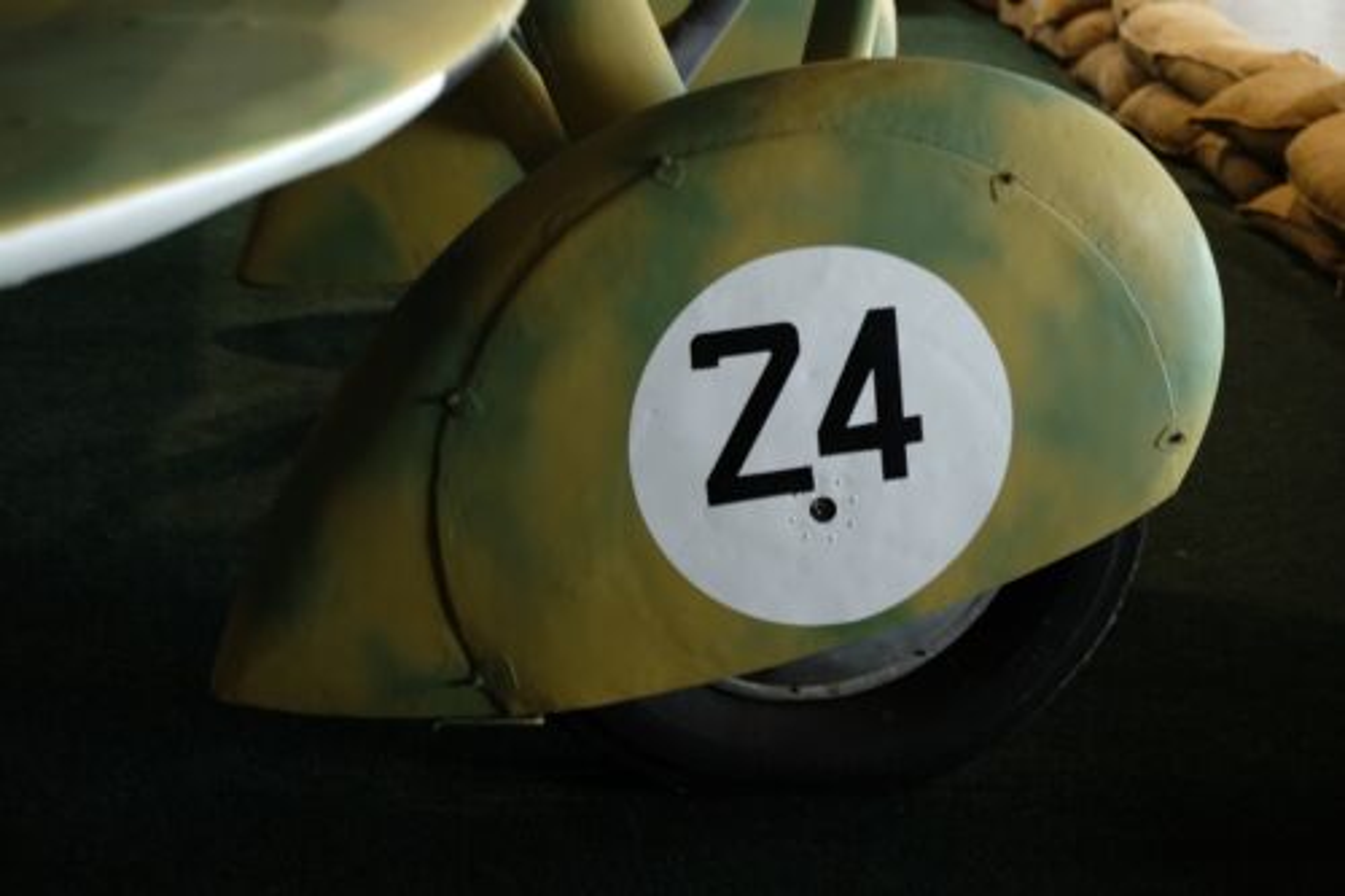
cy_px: 448
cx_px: 672
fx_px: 3100
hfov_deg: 24.5
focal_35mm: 83
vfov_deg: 16.4
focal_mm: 55
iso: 100
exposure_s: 1/4
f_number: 4
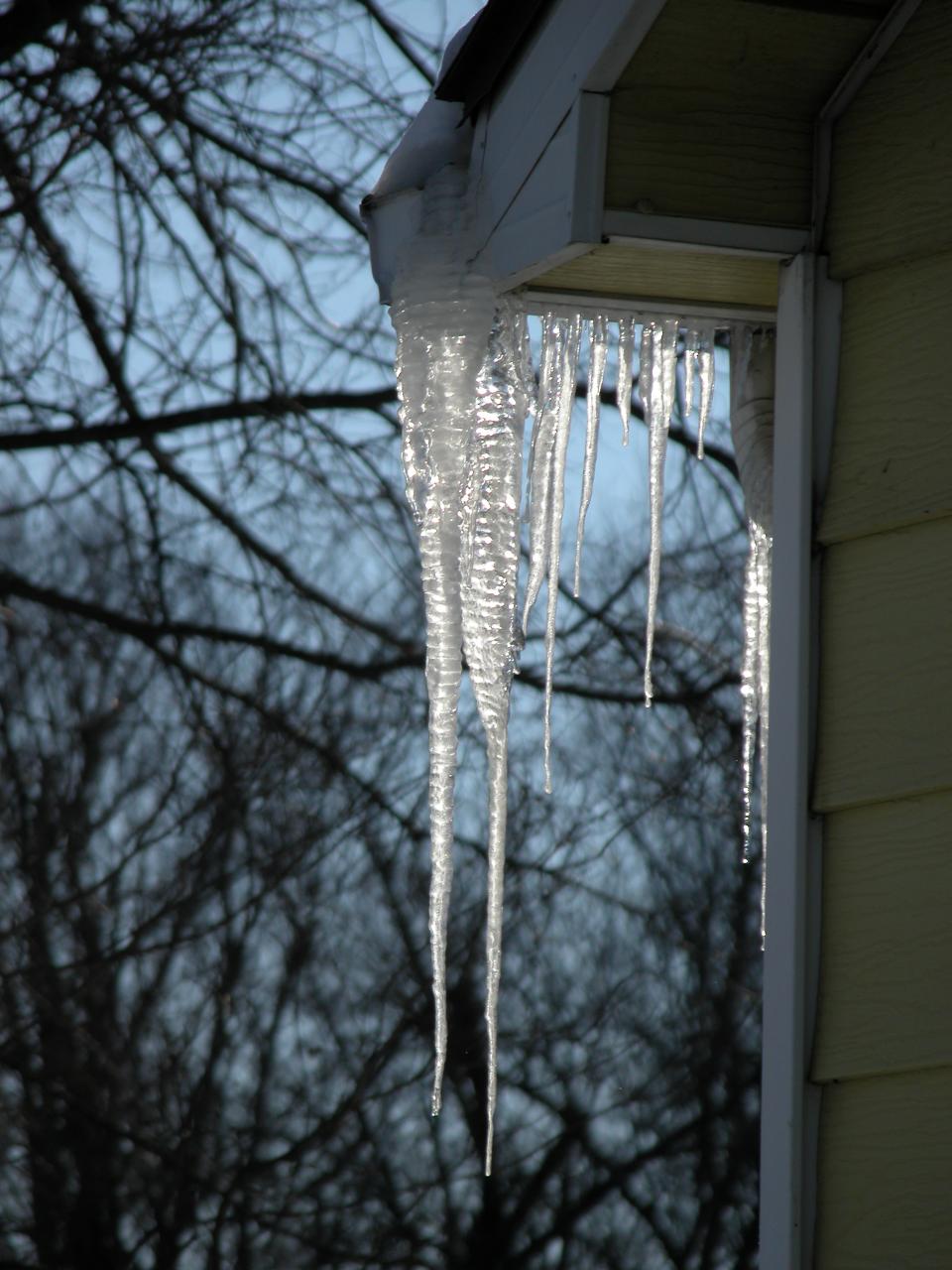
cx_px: 476
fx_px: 10267
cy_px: 635
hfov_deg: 5.3
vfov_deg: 7.1
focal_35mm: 280
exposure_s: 1/1953
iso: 100
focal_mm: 71.2
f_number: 4.2
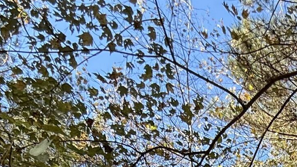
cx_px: 321
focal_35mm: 64
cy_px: 407
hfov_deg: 29.8
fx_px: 504
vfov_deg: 13.5
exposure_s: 1/212
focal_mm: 2.22
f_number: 2.2
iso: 50
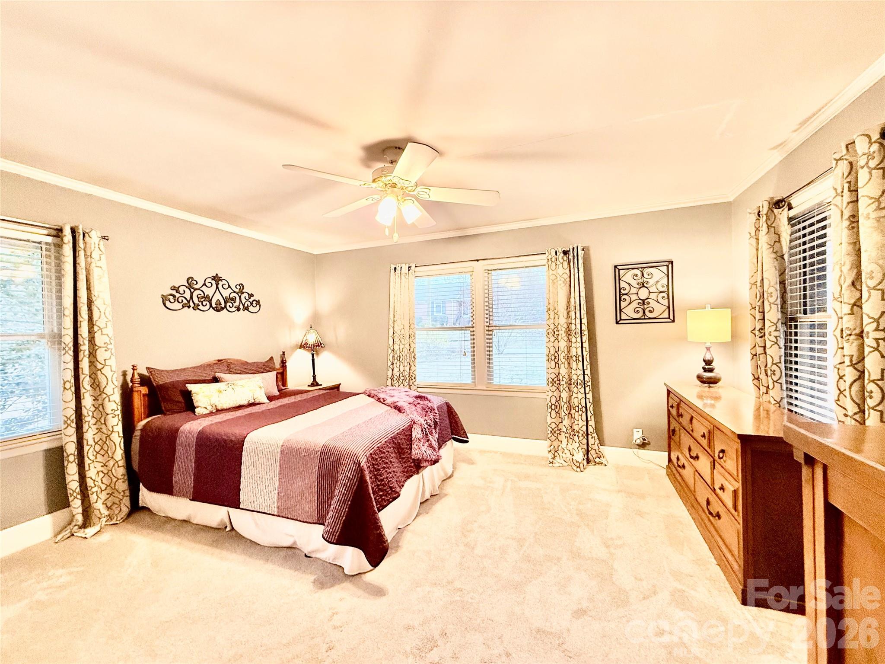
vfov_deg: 85.7
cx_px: 442
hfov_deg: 102.1
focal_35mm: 14
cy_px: 332
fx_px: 358
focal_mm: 2.22
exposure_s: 1/120
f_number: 2.2
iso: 400
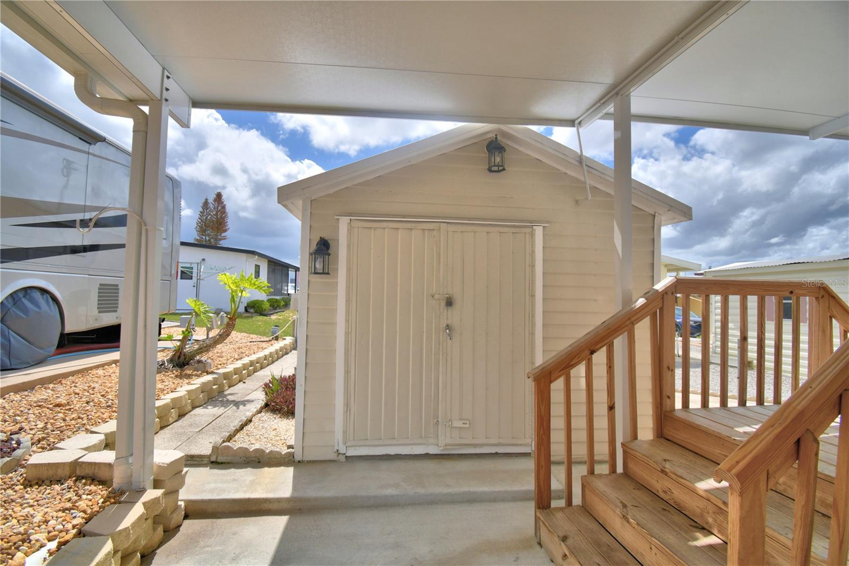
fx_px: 354
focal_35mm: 15
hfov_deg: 100.4
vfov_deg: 77.3
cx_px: 424
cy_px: 283
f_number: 4.5
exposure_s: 1/1600
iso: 100
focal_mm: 10
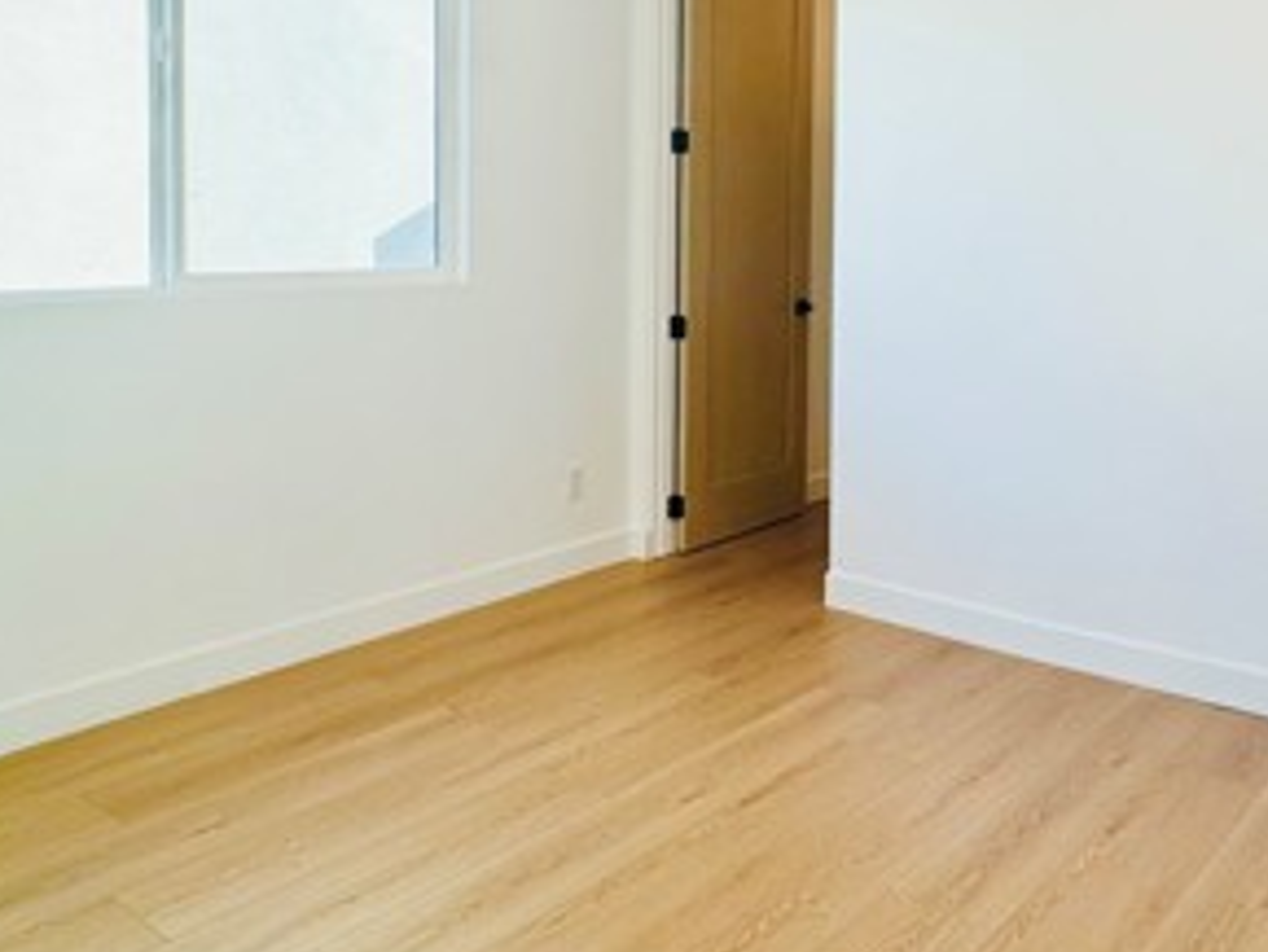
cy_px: 342
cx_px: 812
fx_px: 1136
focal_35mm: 31
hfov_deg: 57.4
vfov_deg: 45.0
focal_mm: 2.22
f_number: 2.2
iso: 80
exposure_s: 1/120
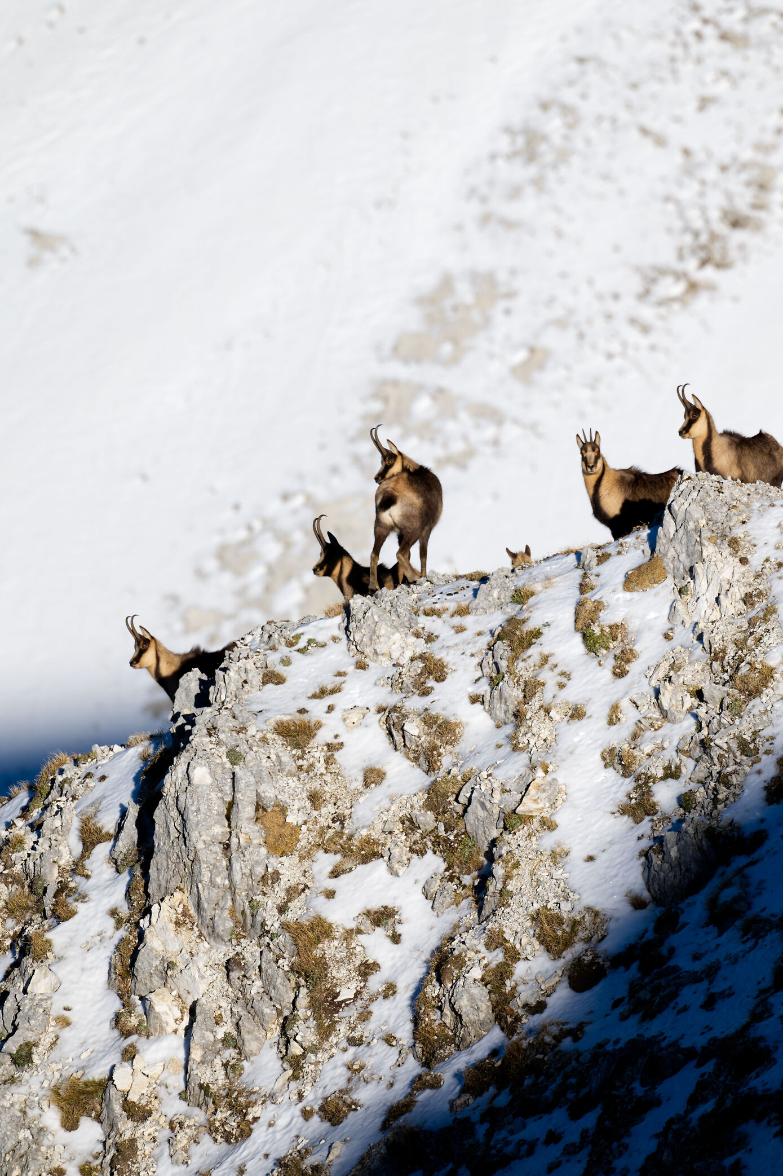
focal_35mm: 449
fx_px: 14655
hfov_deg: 3.1
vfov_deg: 4.6
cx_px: 392
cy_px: 552
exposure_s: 1/2500
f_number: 6.3
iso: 400
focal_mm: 390
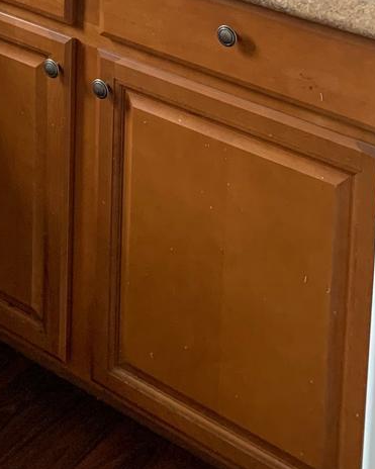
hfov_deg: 17.8
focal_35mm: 84
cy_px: -279
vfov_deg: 19.2
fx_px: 1166
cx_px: -8
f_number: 1.8
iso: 160
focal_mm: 4.25
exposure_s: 1/60
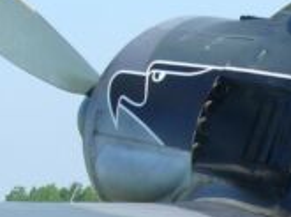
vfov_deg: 6.0
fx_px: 2063
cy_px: 165
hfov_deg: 8.1
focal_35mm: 246
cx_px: 173
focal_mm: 11.8
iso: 100
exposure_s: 1/250
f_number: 5.6
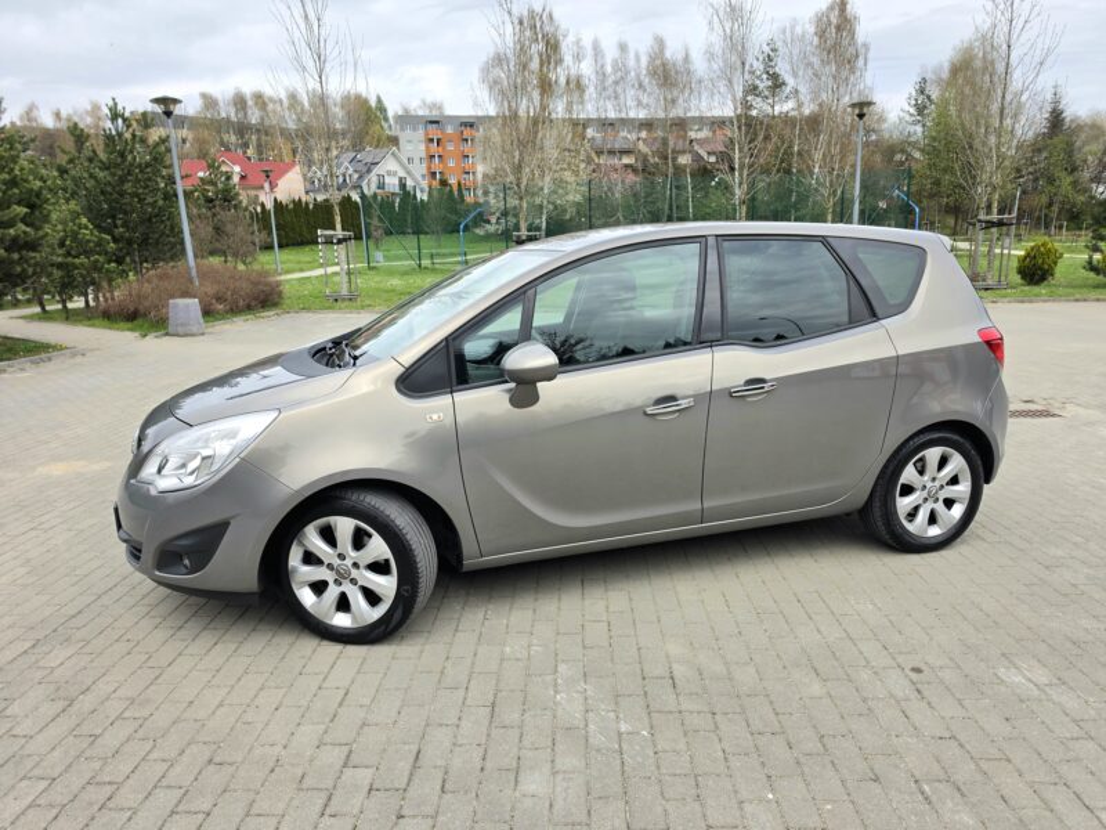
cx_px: 553
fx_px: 735
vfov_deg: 58.9
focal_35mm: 23
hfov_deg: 73.9
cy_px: 415
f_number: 1.4
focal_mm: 6.5
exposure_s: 1/5000
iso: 64
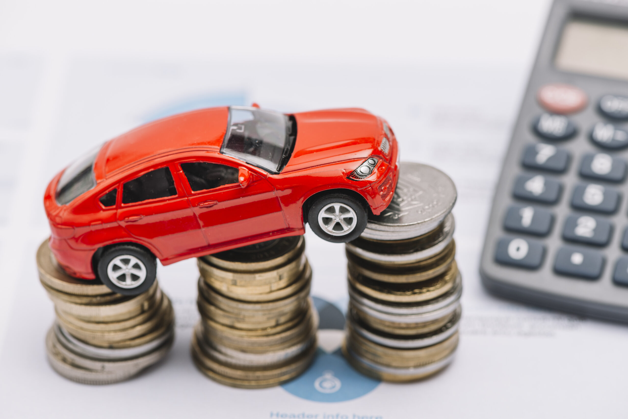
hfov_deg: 19.4
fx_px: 1832
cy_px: 210
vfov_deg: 13.1
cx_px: 314
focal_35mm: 105
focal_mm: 105
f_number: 9
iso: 200
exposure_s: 1/125
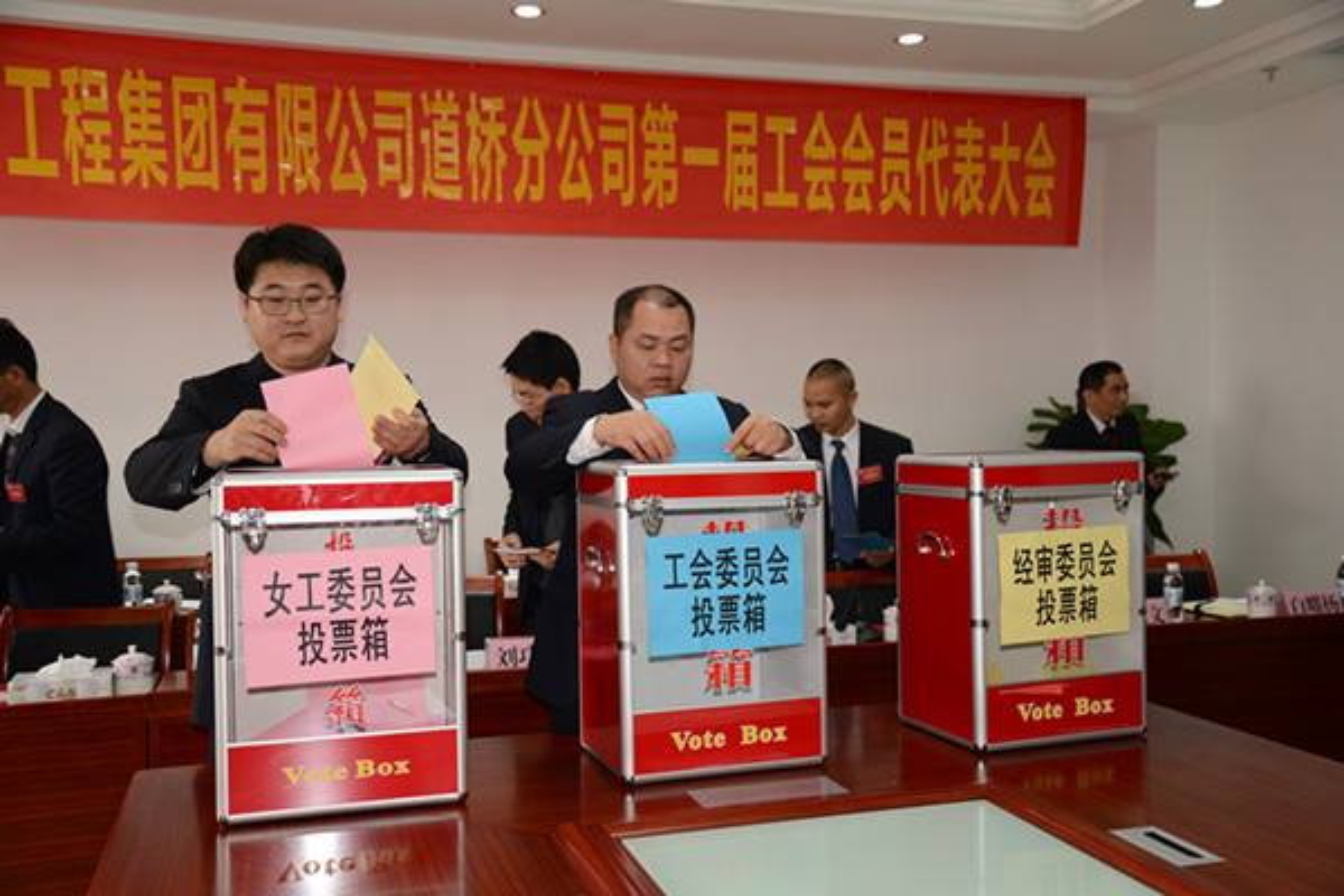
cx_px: 672
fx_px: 1307
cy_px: 448
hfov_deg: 54.4
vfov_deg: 37.9
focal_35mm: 35
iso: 1400
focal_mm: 35
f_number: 4
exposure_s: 1/250
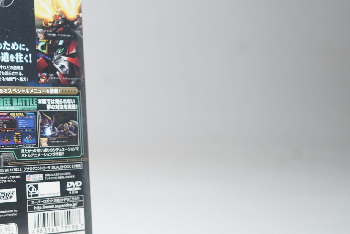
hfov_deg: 29.4
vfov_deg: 21.5
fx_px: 613
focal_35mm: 63
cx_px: -14
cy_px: 87
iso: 800
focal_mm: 29
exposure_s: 1/30
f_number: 5
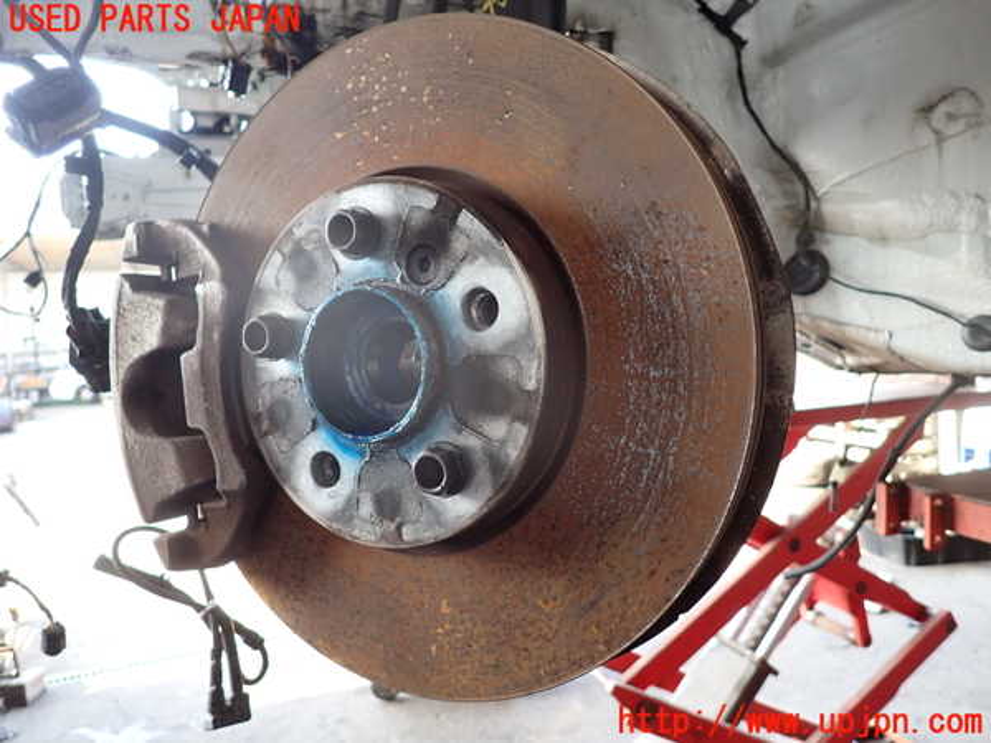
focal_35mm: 25
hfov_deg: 69.4
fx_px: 716
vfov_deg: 54.9
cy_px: 372
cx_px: 496
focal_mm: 4.5
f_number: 2
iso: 200
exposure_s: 1/80
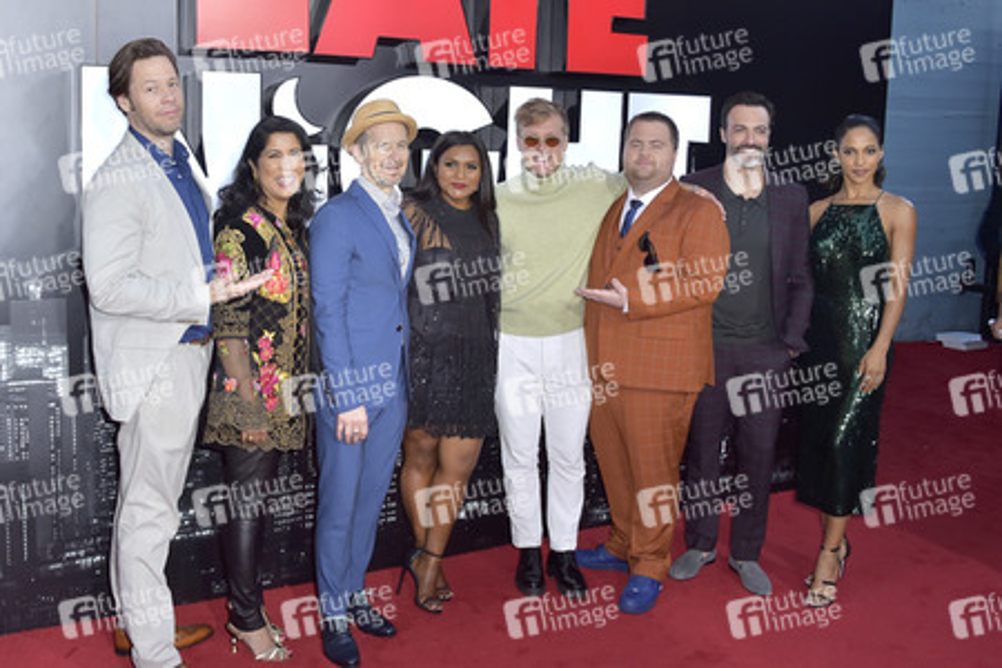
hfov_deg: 58.7
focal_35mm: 32
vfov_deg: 41.1
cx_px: 501
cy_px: 334
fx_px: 891
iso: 500
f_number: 7.1
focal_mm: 32
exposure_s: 1/250
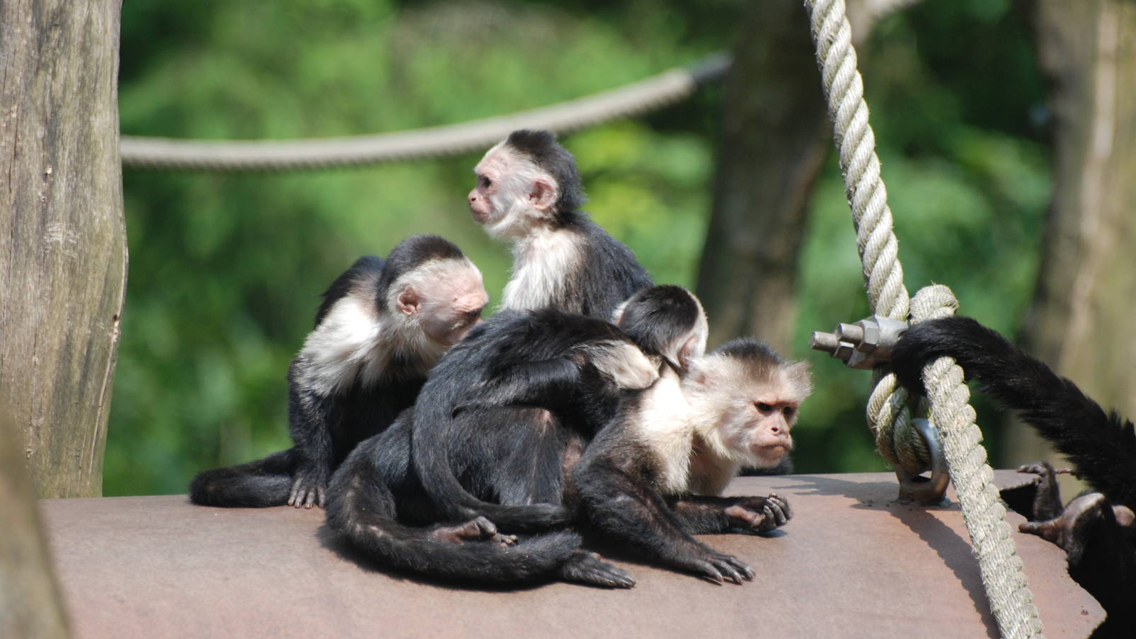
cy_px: 356
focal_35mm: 473
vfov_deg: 2.6
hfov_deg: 4.6
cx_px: 568
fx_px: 14247
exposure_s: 1/500
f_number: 5.6
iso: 360
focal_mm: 300
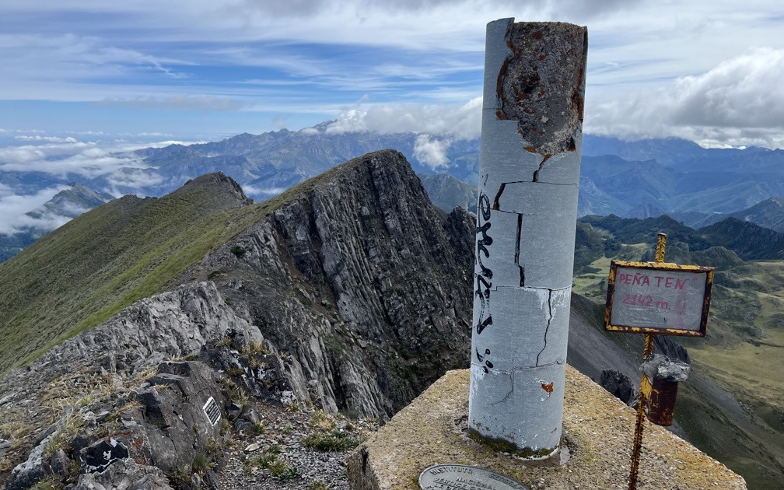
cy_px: 207
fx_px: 598
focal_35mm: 28
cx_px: 390
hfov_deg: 66.5
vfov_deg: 44.4
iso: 50
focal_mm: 5.1
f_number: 1.6
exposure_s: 1/4854
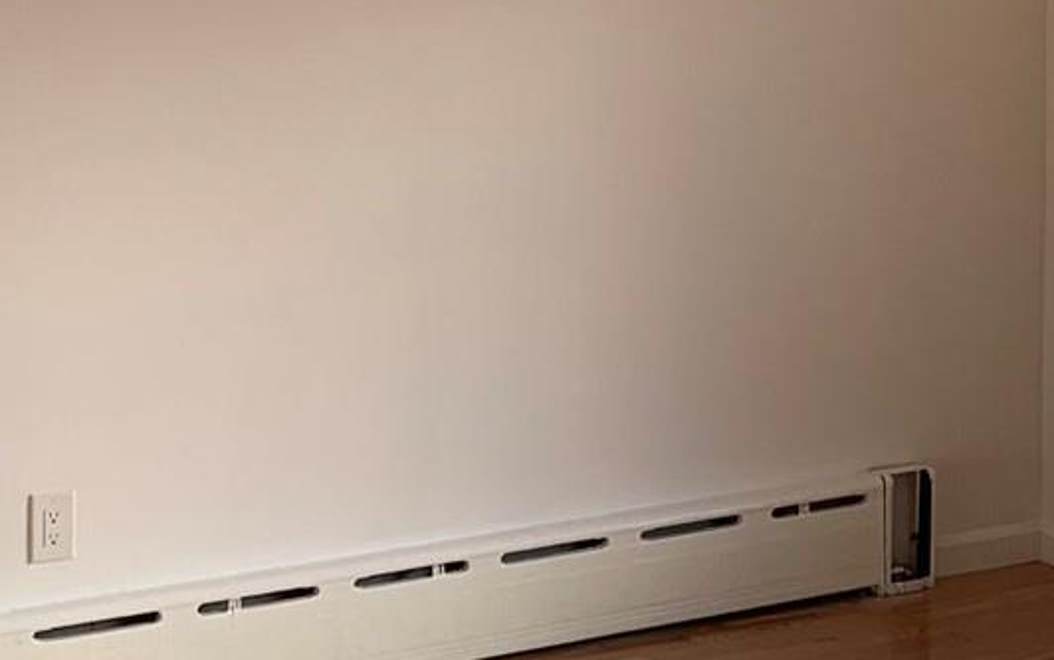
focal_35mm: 106
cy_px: 30
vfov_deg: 12.2
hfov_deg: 19.4
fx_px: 3046
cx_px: 840
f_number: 1.8
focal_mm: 4.25
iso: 25
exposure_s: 1/171
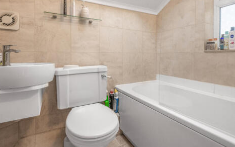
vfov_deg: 59.2
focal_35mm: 20
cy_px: 59
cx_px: 130
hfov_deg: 84.8
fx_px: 128
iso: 64
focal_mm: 14
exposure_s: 1/15
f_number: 11
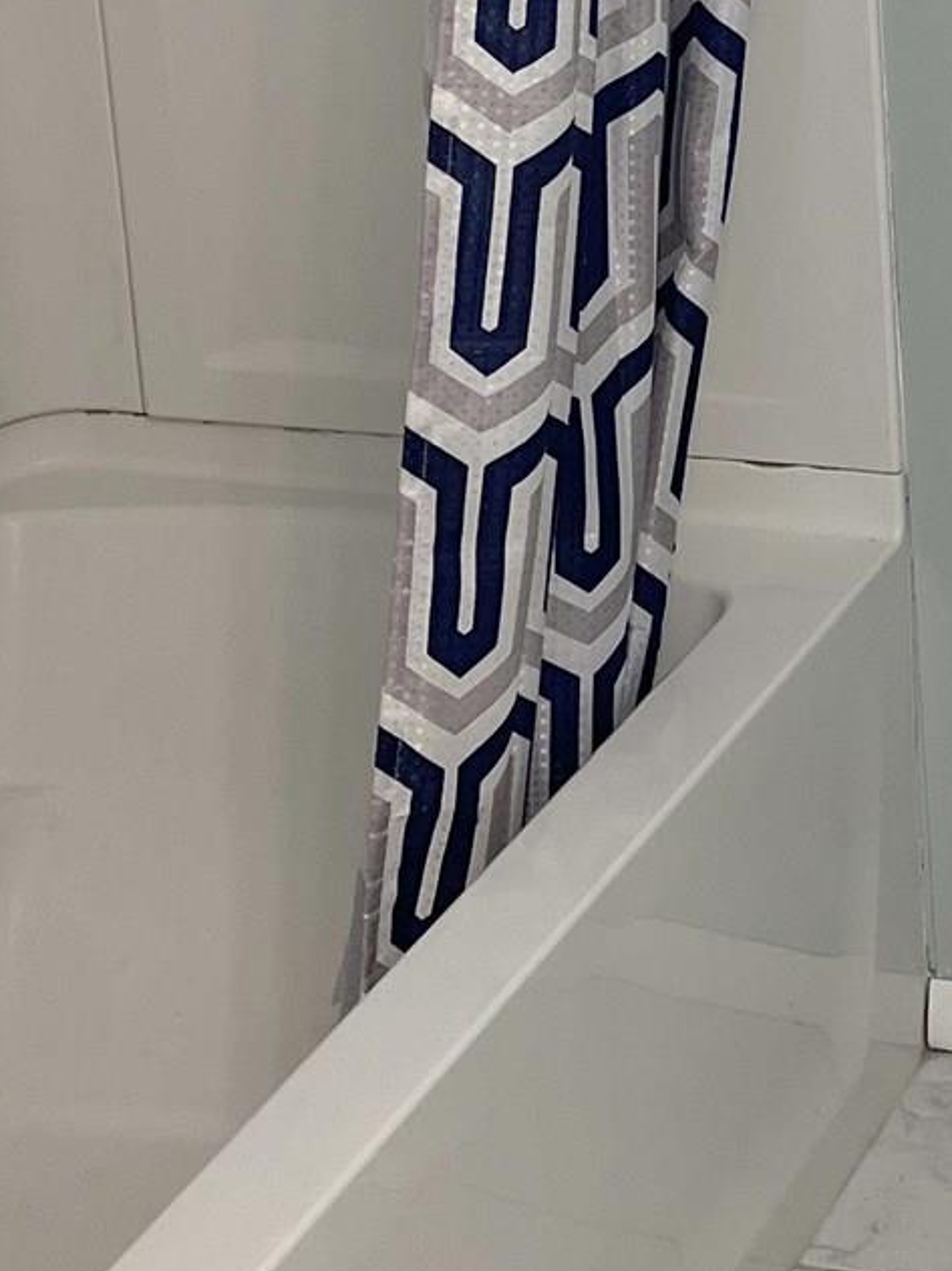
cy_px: -119
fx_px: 3485
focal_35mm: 95
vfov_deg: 19.8
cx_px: 1105
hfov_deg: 15.1
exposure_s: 1/120
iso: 100
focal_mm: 5.1
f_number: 1.6
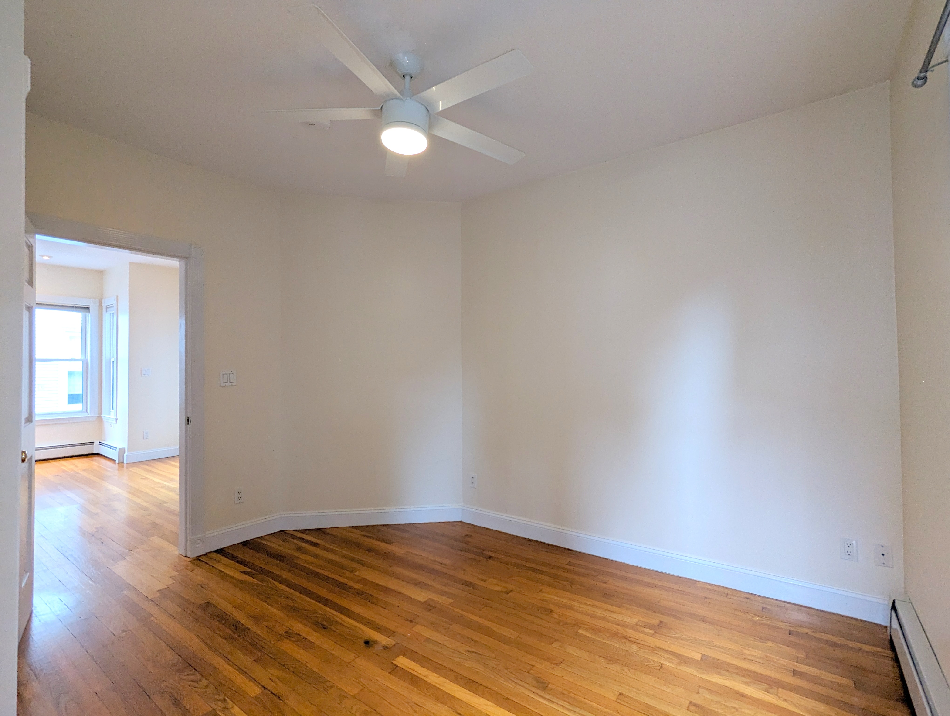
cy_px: 358
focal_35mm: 16
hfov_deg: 94.4
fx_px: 440
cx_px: 475
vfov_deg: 78.2
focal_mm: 2.35
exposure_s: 1/24
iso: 51
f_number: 2.2
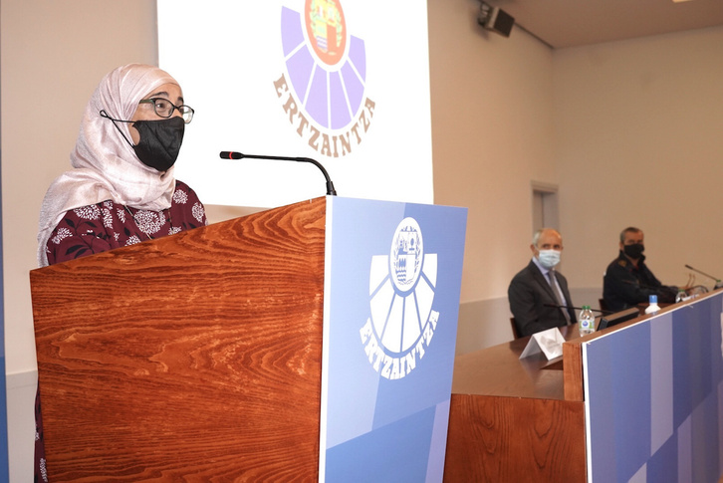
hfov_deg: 45.4
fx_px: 864
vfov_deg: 31.2
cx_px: 362
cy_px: 242
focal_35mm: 43
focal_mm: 43
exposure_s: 1/200
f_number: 5.6
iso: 3200
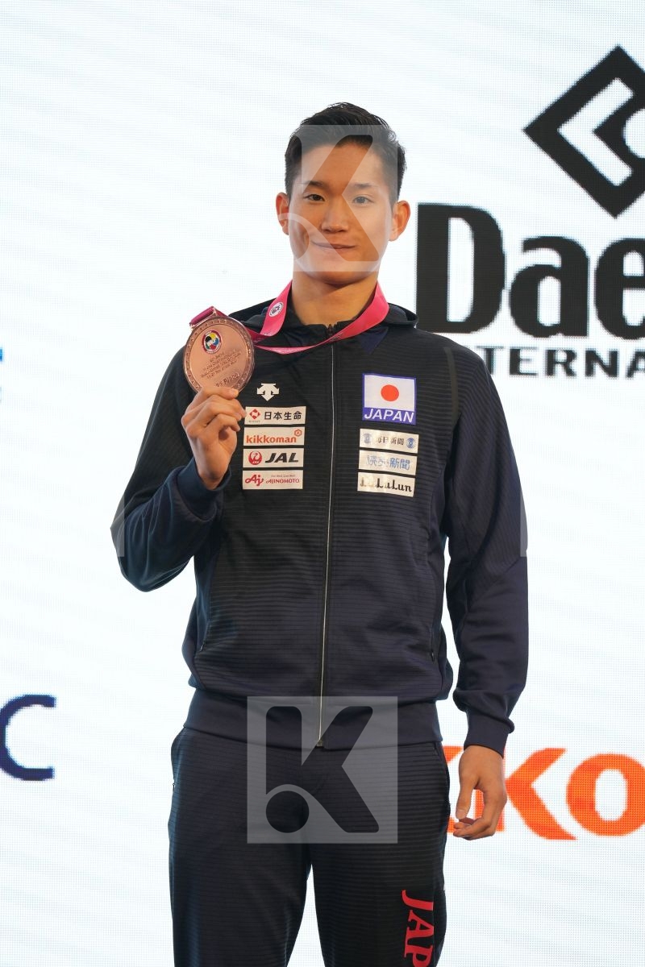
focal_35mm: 283
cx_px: 322
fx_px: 7605
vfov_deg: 7.3
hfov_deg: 4.9
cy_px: 484
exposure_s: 1/250
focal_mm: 189
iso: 400
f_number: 2.8
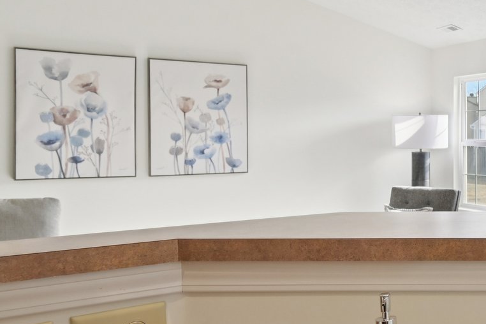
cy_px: 134
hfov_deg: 35.0
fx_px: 580
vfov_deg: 31.1
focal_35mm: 43
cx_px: 597
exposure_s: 1/15
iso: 110
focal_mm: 16
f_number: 8
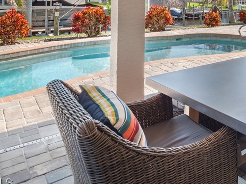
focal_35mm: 34
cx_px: 225
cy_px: -2
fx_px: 242
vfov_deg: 37.2
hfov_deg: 47.9
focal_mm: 8
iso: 200
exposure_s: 1/40
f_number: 7.1
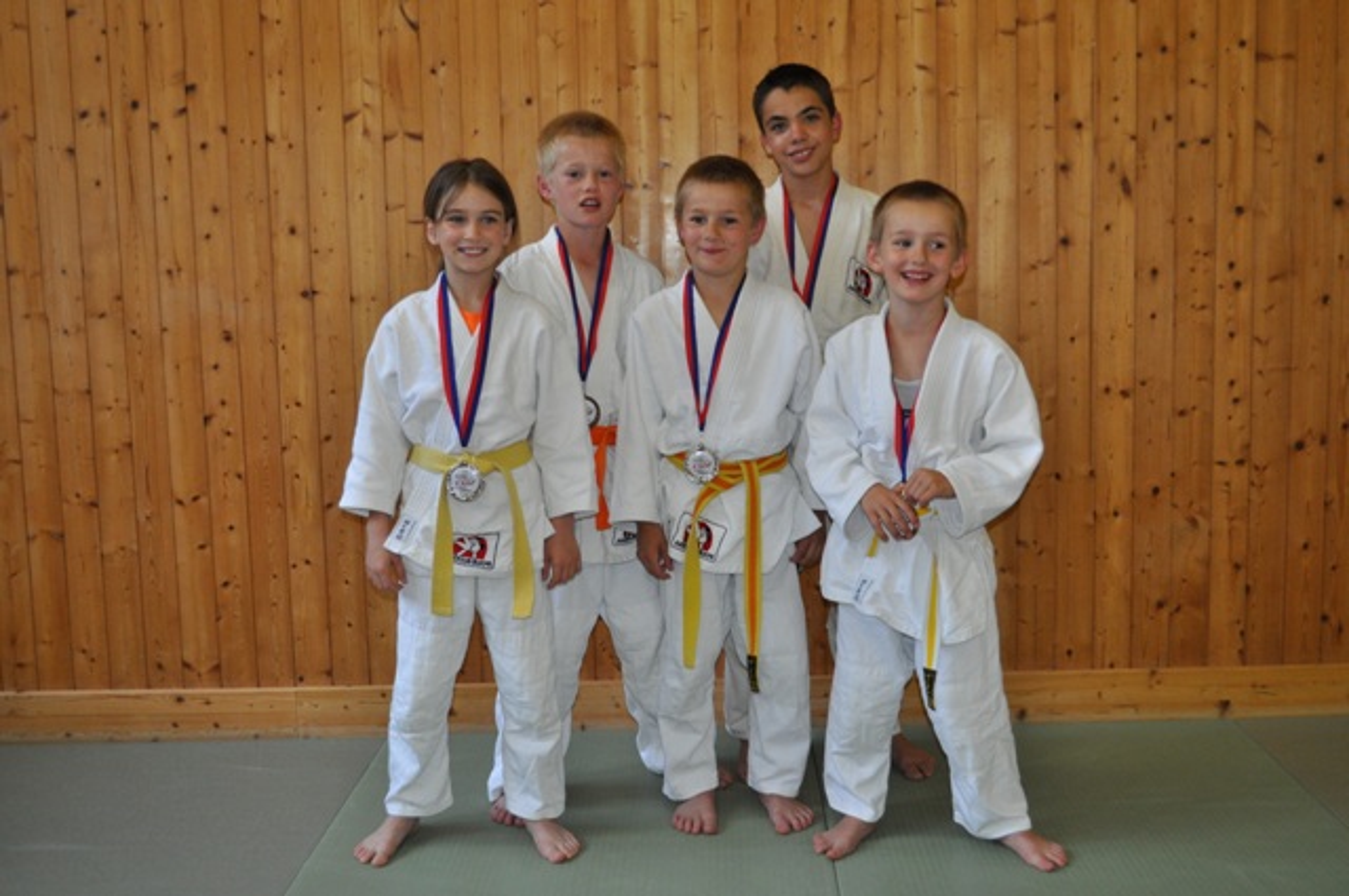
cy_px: 448
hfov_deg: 49.6
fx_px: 1460
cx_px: 674
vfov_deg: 34.1
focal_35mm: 39
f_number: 4.2
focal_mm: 26
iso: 800
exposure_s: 1/60
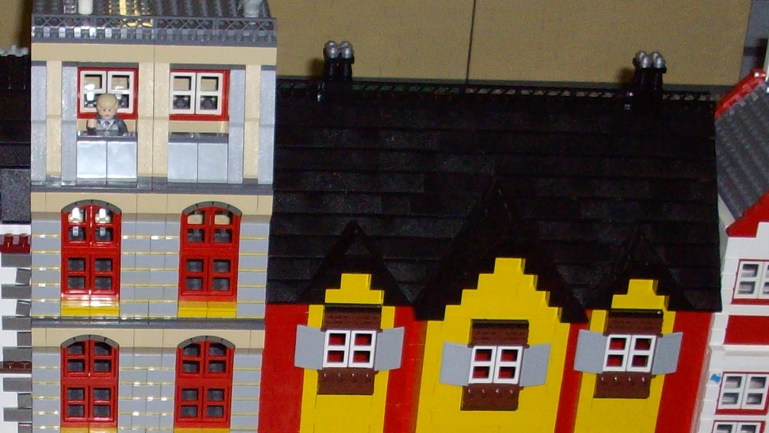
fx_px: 2080
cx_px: 235
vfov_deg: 11.6
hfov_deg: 20.8
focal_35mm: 102
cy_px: 558
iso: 160
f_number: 2.8
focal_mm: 6.2
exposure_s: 1/50
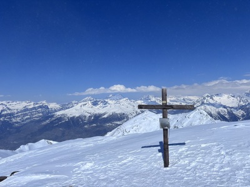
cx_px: 125
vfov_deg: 53.1
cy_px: 94
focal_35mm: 26
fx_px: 188
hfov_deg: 67.3
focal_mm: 5.96
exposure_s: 1/16129
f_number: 1.6
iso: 50
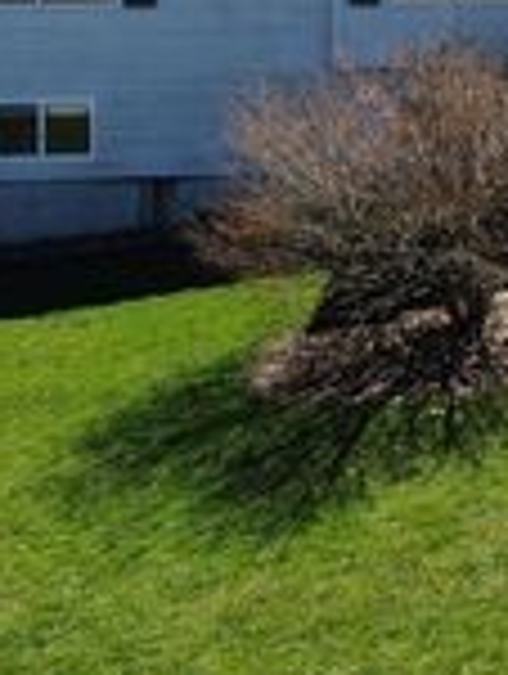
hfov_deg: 16.5
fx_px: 1561
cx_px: 814
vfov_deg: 22.9
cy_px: -74
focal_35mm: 80
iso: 100
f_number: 2.8
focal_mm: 4.39
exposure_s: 1/1000
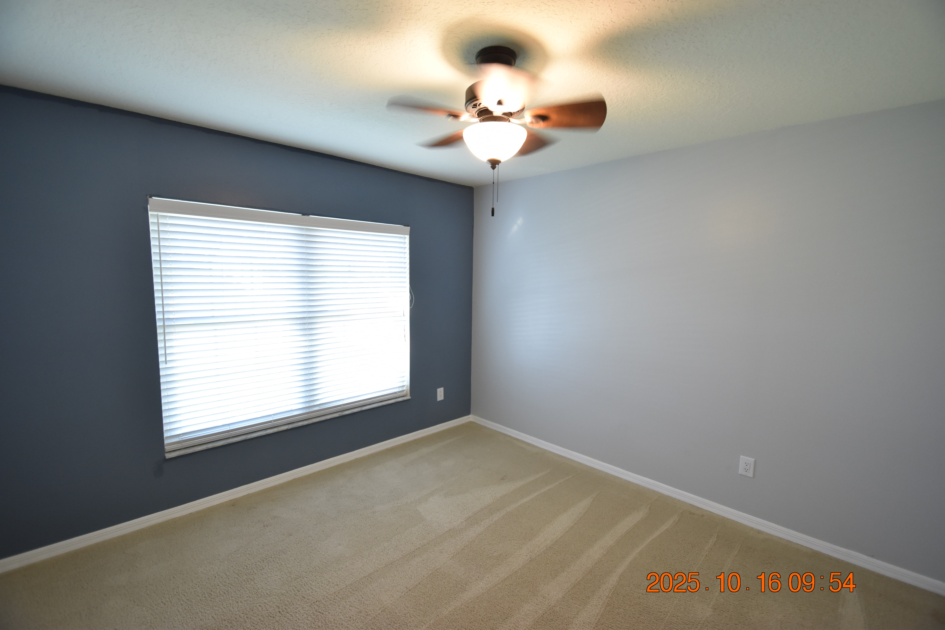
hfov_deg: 100.4
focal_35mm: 15
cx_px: 472
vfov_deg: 77.3
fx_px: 394
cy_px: 315
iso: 800
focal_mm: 10
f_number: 3.5
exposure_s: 1/45
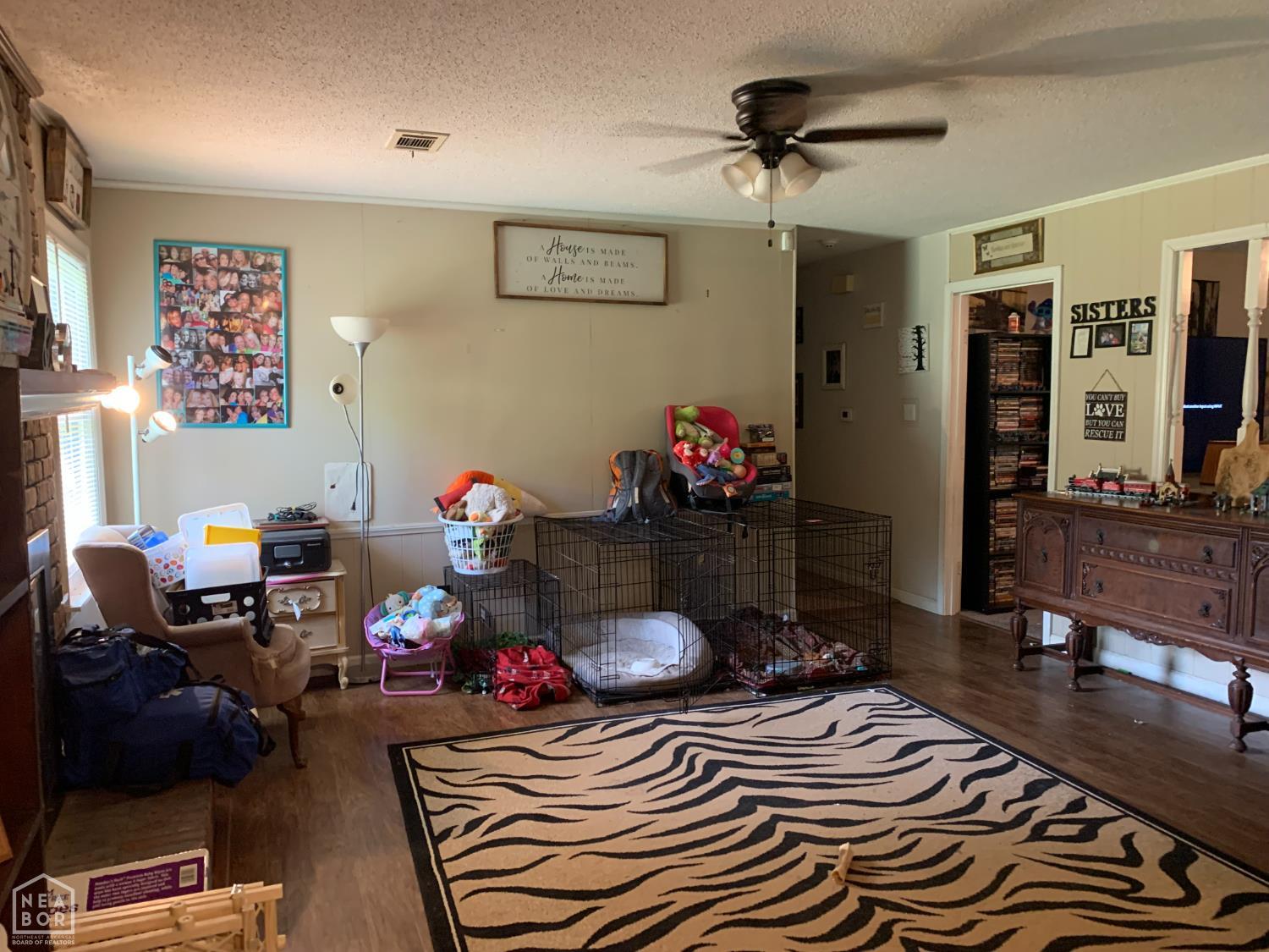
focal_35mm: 26
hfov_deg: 67.3
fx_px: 953
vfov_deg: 53.1
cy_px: 476
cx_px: 634
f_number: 1.8
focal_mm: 4.25
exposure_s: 1/40
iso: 320
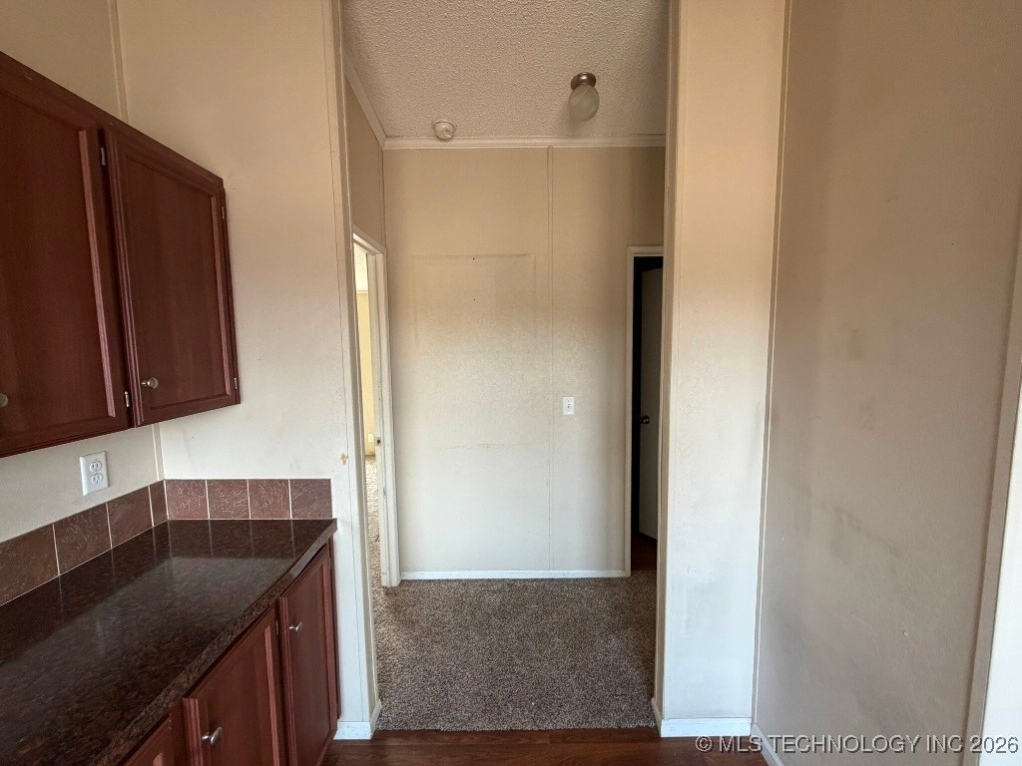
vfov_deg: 85.7
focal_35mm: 14
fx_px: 413
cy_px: 383
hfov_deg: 102.1
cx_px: 511
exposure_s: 1/109
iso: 320
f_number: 2.2
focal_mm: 2.22
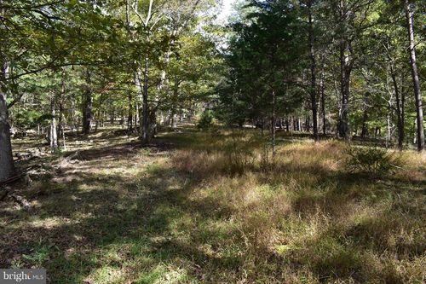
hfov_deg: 61.9
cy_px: 142
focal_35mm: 30
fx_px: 355
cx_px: 213
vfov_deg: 43.6
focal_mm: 20
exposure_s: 1/100
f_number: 9
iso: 400
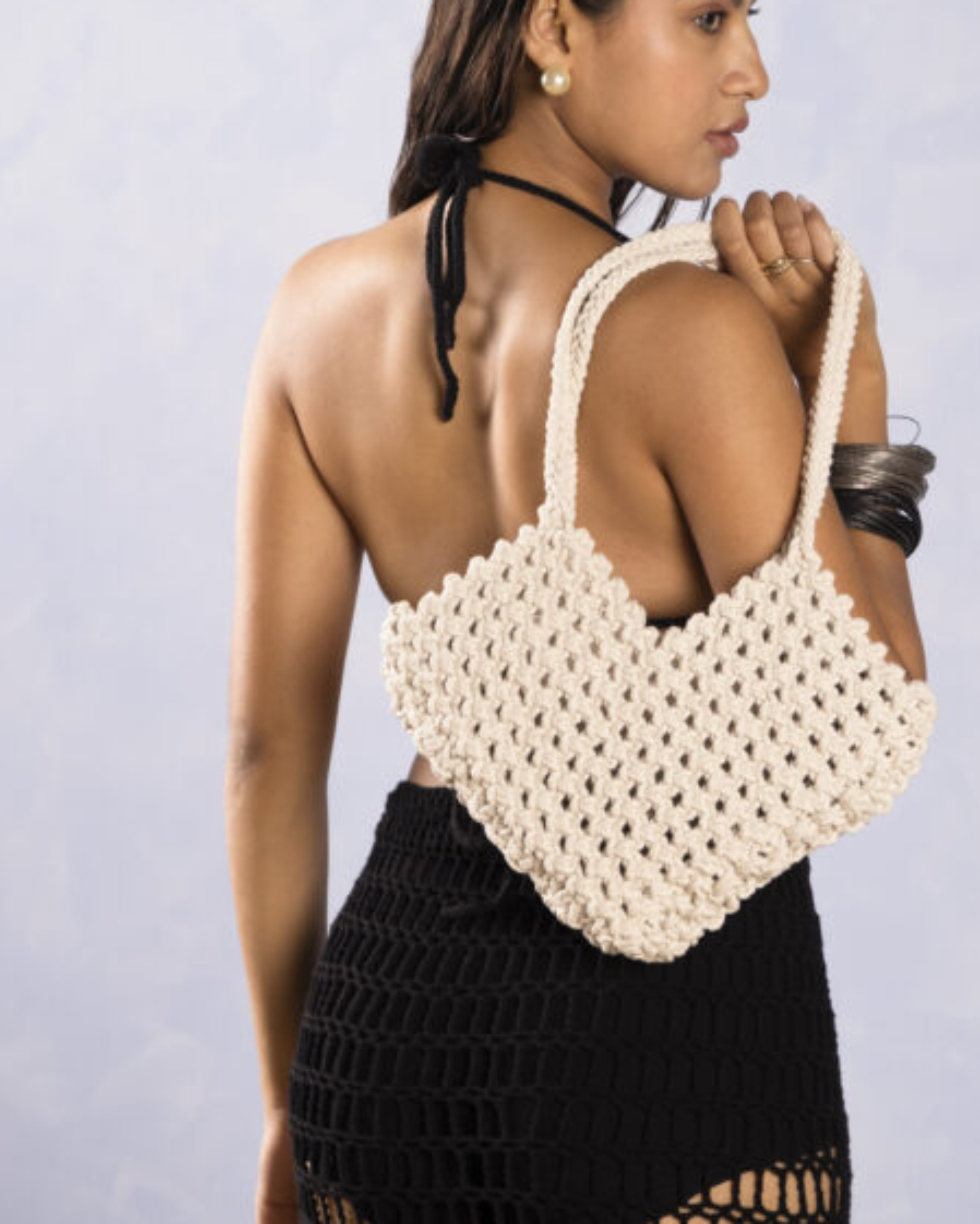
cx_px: 633
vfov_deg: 14.0
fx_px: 4966
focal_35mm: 137
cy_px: 463
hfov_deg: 11.3
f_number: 4
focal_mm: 60.8
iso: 320
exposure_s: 1/125
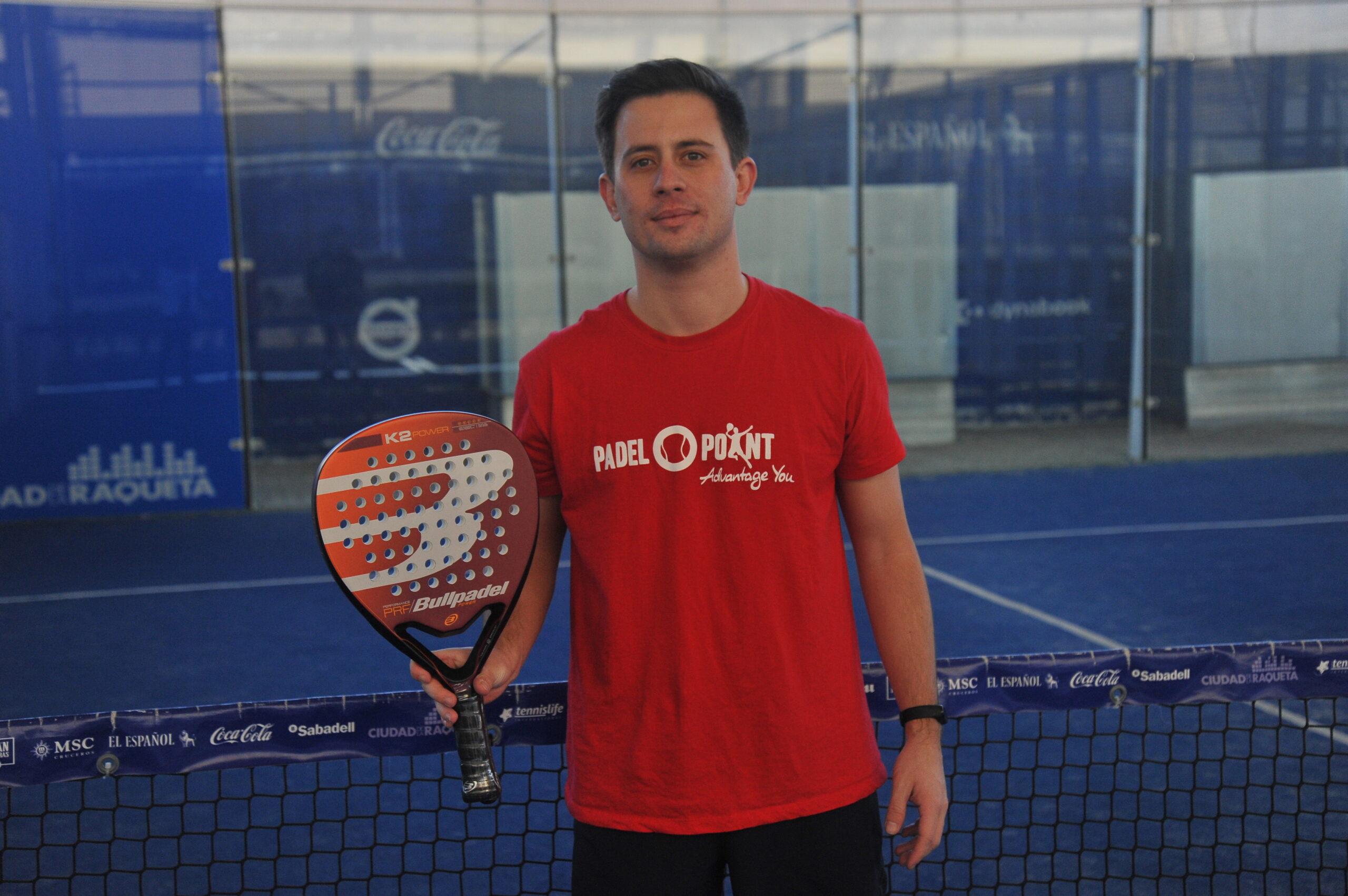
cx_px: 674
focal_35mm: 55
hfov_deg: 36.3
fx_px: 2058
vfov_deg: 24.6
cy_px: 448
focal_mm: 55
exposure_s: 1/1250
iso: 1600
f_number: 4.5
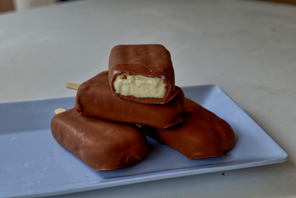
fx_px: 403
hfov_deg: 40.3
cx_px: 148
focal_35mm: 49
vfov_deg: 27.5
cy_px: 99
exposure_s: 1/60
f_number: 9
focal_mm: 49
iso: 800
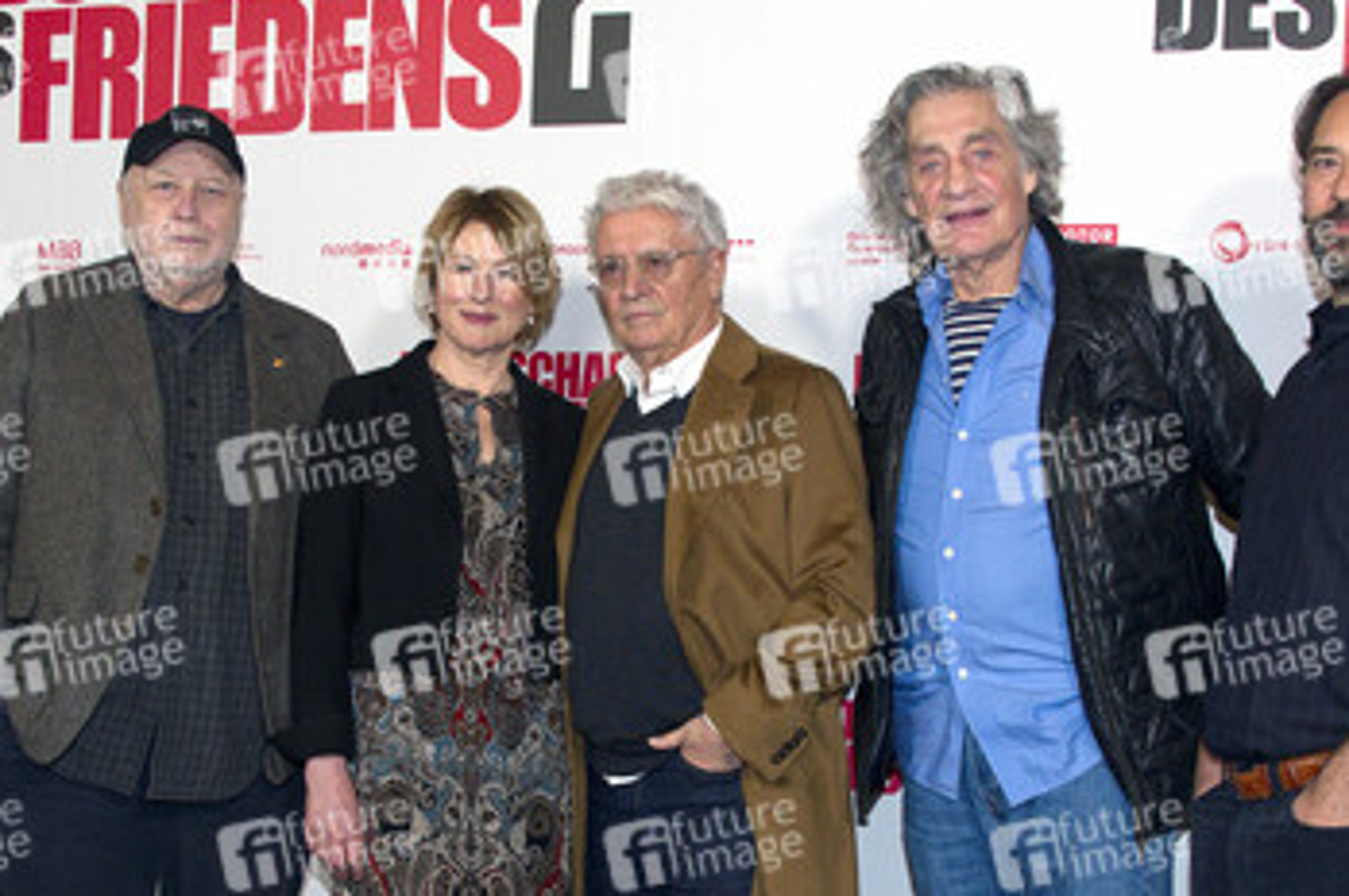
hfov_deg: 44.5
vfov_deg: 30.3
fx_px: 1647
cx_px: 756
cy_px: 556
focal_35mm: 44
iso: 1600
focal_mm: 34
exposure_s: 1/125
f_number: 6.3
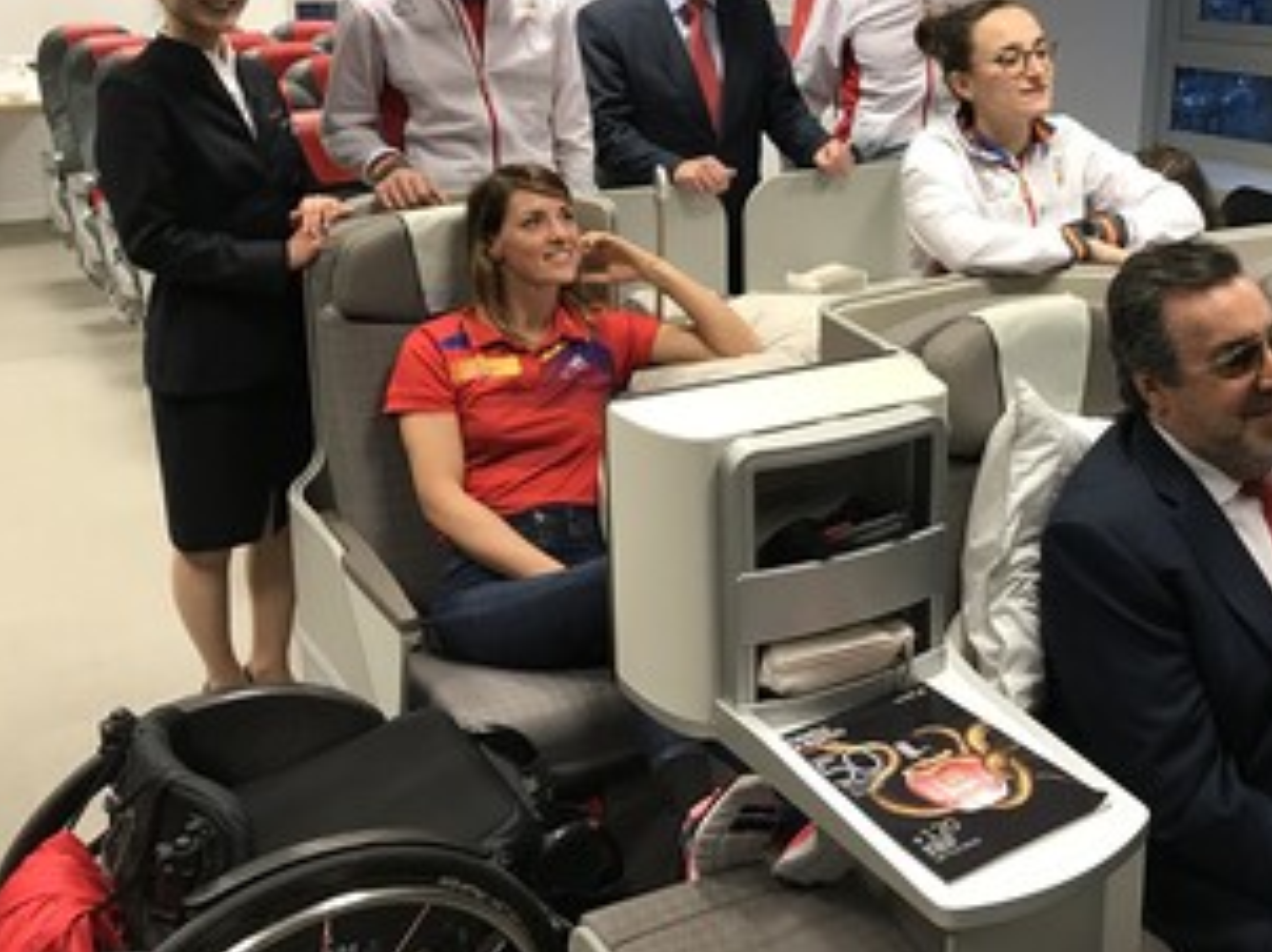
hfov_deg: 47.0
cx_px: 868
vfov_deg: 36.4
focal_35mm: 39
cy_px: 314
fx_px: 1432
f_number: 1.8
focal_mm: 3.99
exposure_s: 1/25
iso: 32
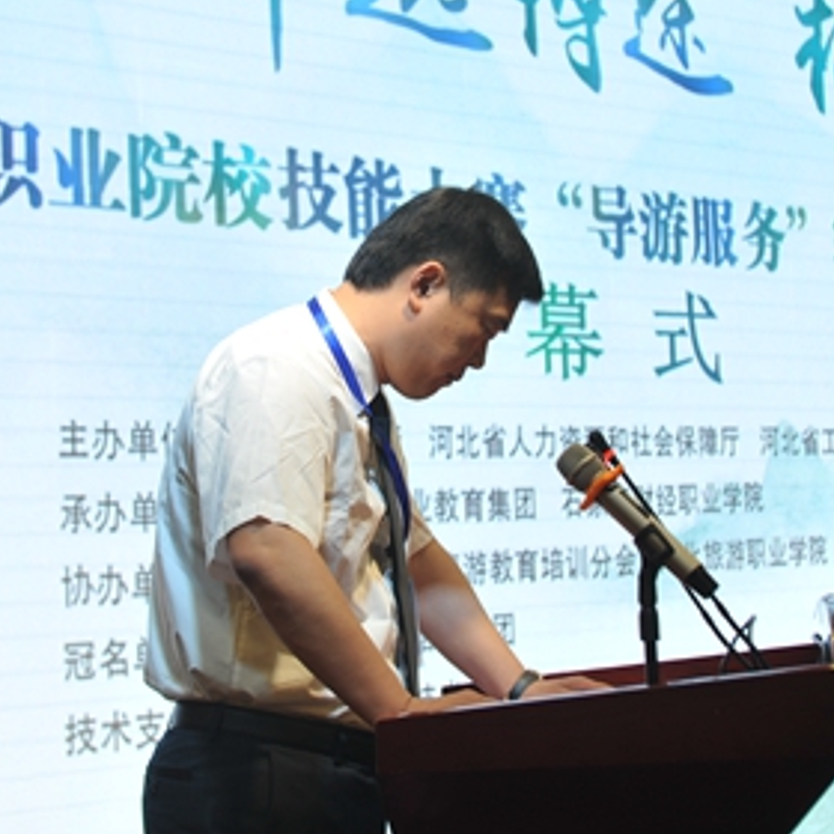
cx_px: 384
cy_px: 296
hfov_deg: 14.6
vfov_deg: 14.6
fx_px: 3244
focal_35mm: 119
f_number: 5
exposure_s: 1/40
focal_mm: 70
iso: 250
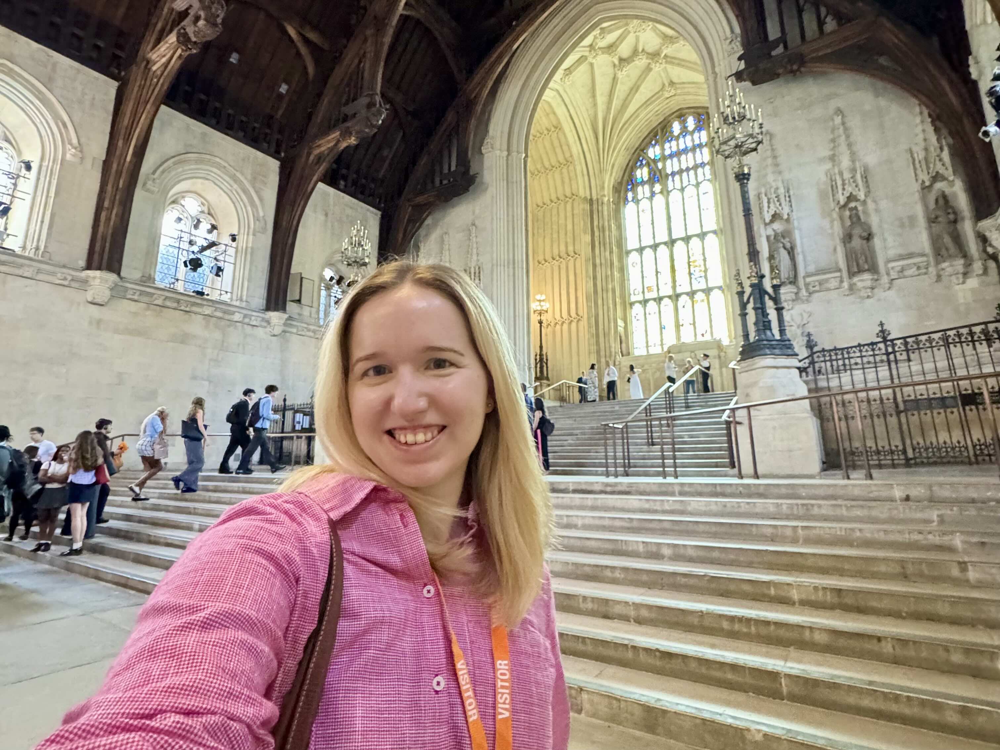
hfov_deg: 102.1
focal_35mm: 14
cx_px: 500
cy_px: 375
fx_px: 404
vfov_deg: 85.7
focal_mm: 2.22
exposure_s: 1/50
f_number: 2.2
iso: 1000
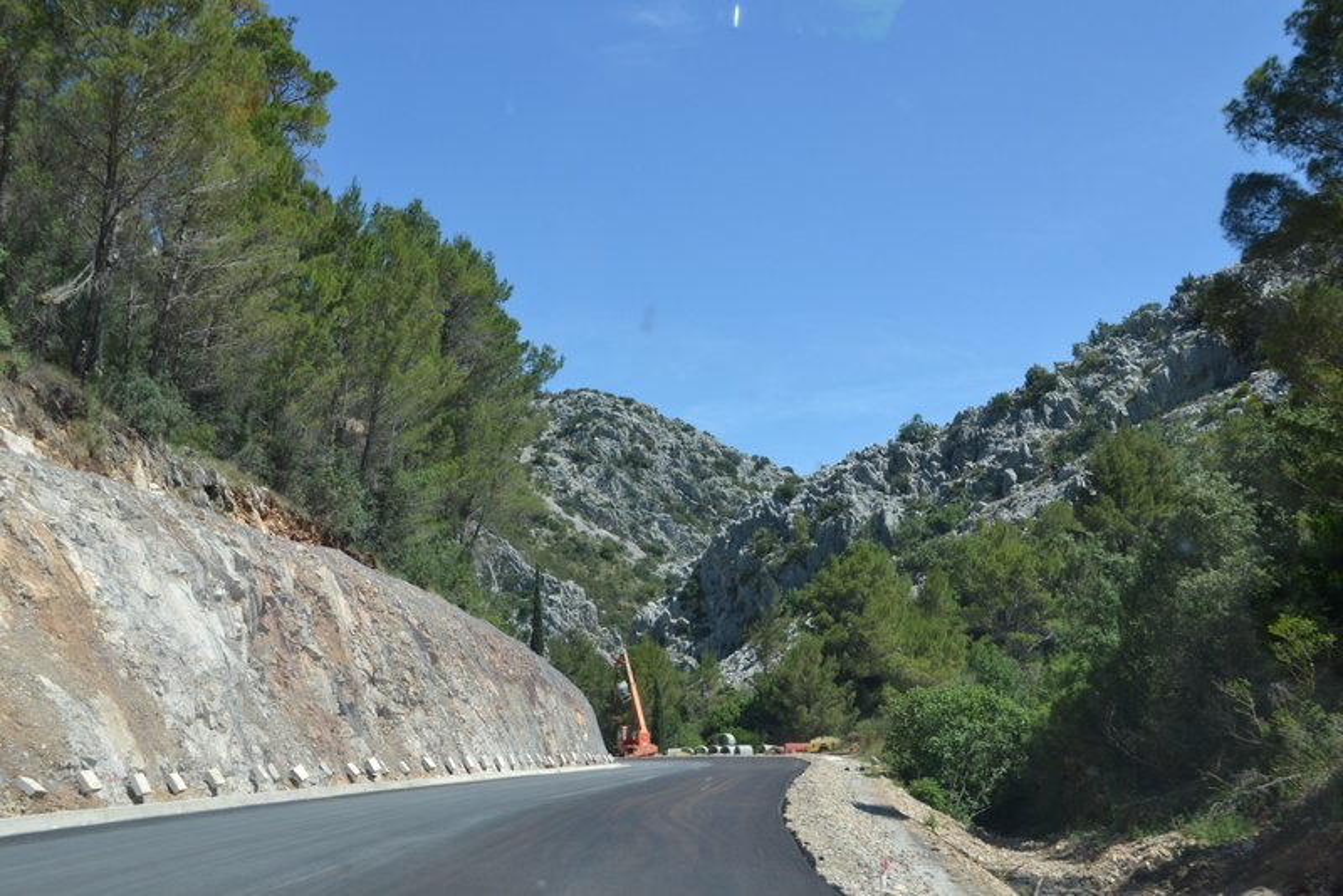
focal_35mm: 39
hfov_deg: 49.5
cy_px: 448
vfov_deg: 34.2
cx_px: 672
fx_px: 1455
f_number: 7.1
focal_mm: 26
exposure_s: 1/200
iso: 100
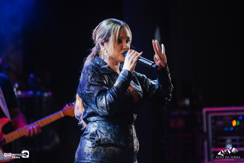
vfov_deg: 4.6
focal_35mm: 300
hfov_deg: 6.9
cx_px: 122
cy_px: 82
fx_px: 2033
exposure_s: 1/400
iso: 2500
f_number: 3.2
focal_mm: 200
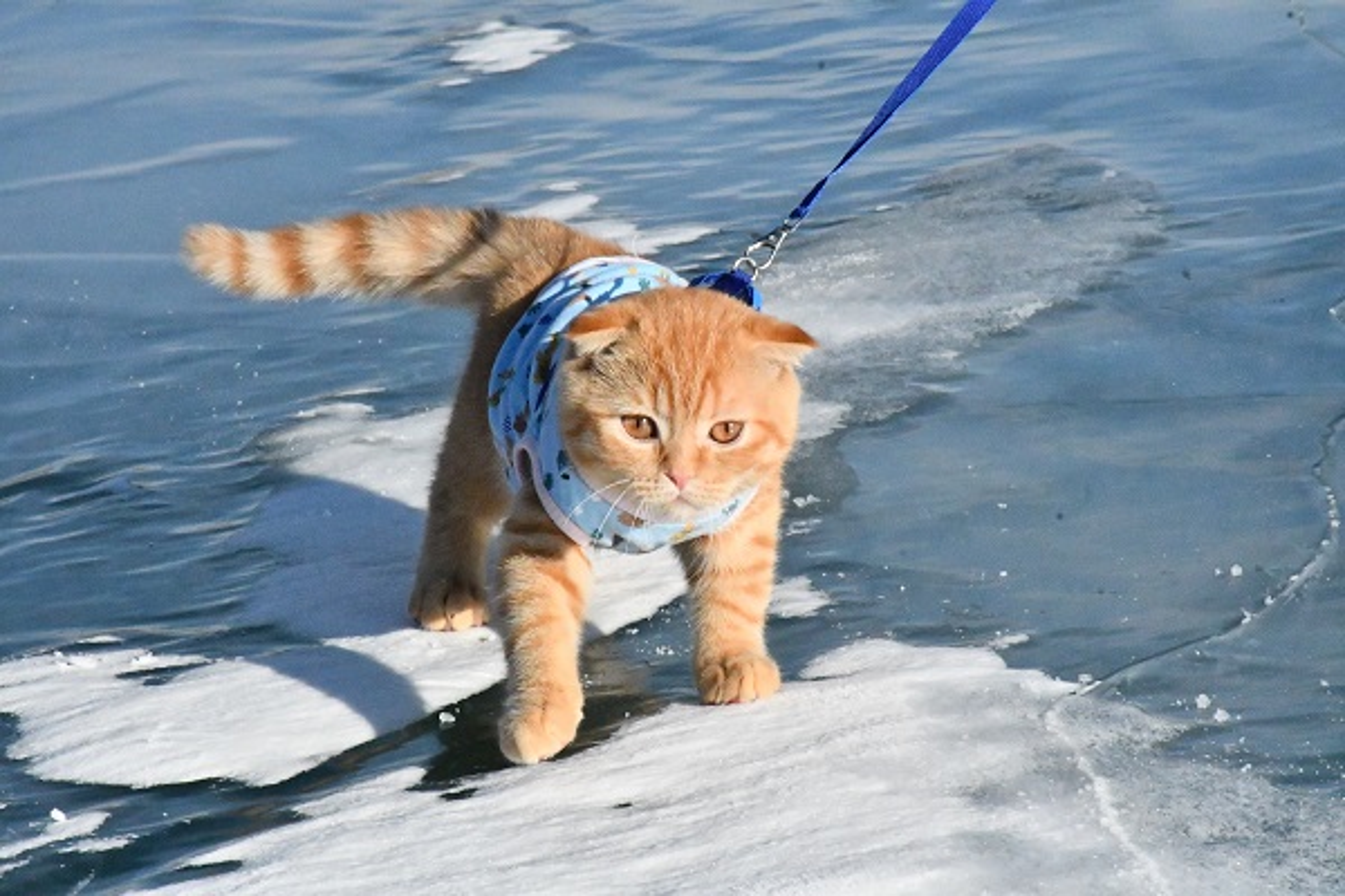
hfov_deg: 11.2
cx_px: 672
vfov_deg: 7.5
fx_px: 6837
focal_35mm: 183
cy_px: 448
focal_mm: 122
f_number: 29
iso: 8000
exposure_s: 1/8000
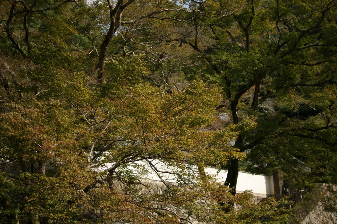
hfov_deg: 37.9
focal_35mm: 52
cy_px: 112
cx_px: 168
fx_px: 491
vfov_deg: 25.7
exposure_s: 1/2000
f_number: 1.8
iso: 100
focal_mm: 35
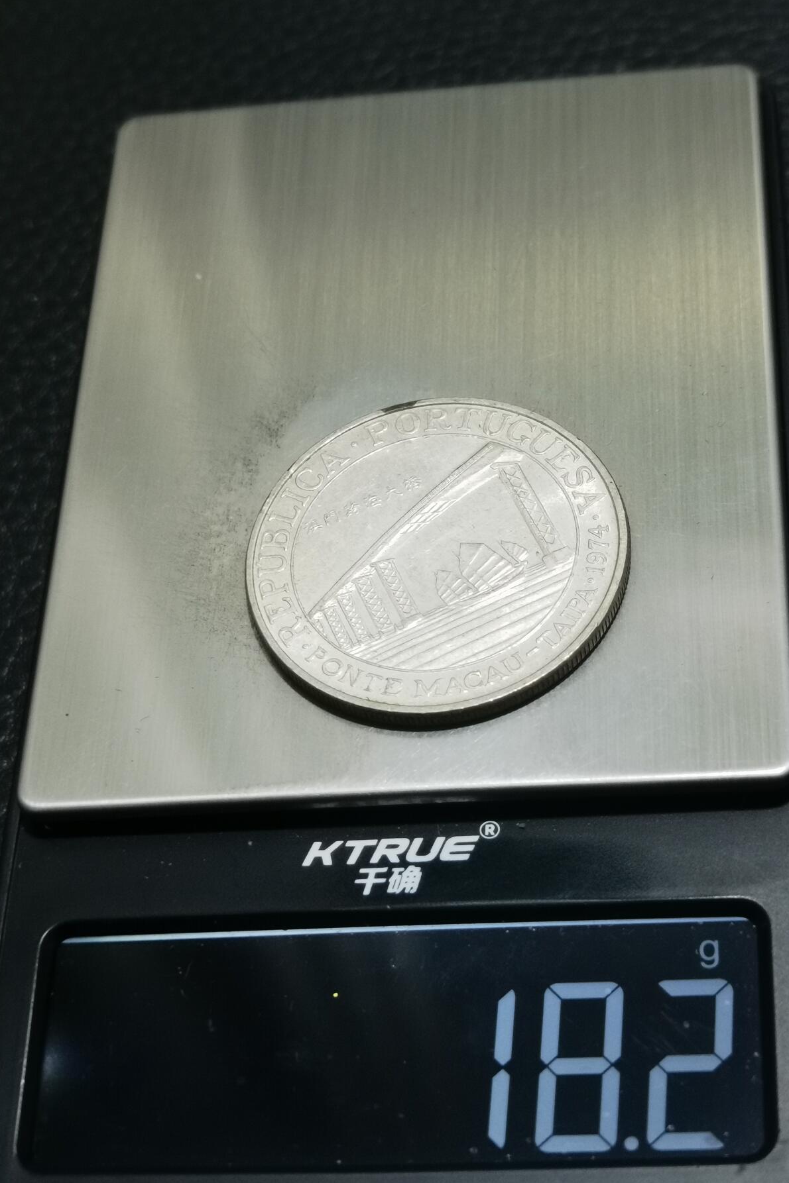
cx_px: 410
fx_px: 2138
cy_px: 593
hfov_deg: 20.9
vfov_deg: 31.0
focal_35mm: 65
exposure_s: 1/100
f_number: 1.9
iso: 125
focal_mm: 6.67
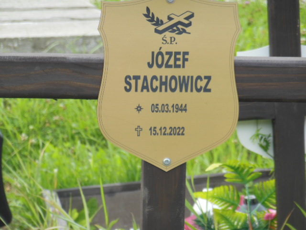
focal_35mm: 219
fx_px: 1936
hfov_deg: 9.0
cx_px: 153
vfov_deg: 6.8
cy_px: 115
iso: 125
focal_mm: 39.1
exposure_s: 1/200
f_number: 5.7
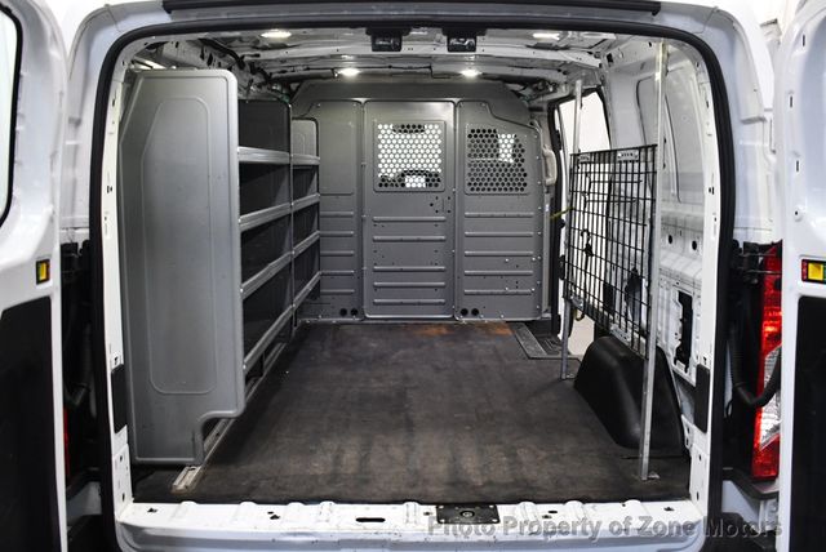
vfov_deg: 36.9
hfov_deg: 53.1
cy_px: 276
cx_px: 413
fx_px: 827
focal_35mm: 36
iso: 1600
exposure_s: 1/125
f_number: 3.5
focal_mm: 18
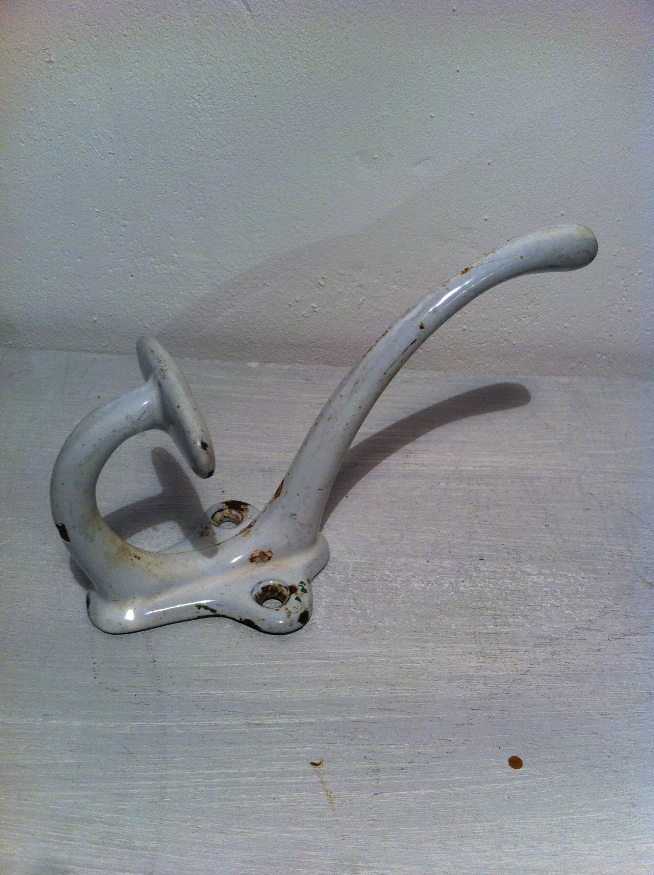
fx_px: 884
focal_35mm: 35
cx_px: 327
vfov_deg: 52.7
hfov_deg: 40.6
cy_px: 438
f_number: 2.8
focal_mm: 3.85
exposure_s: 1/17
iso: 100
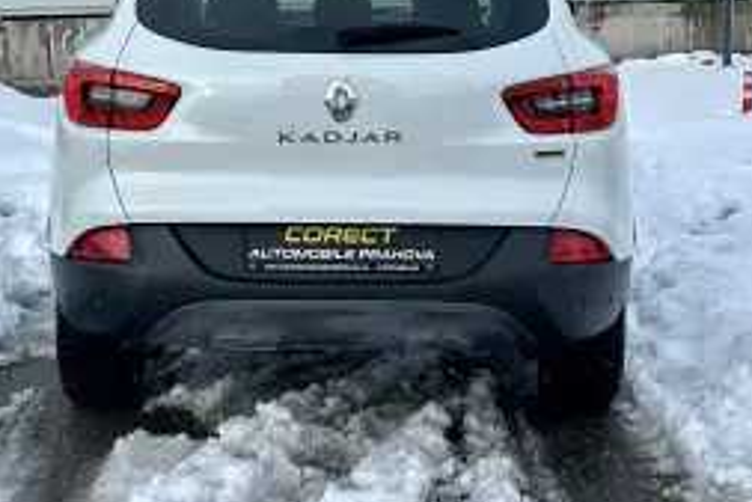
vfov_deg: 19.1
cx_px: 336
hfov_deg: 28.4
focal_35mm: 71
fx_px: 1484
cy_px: 143
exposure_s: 1/1639
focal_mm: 6.86
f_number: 1.78
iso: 64
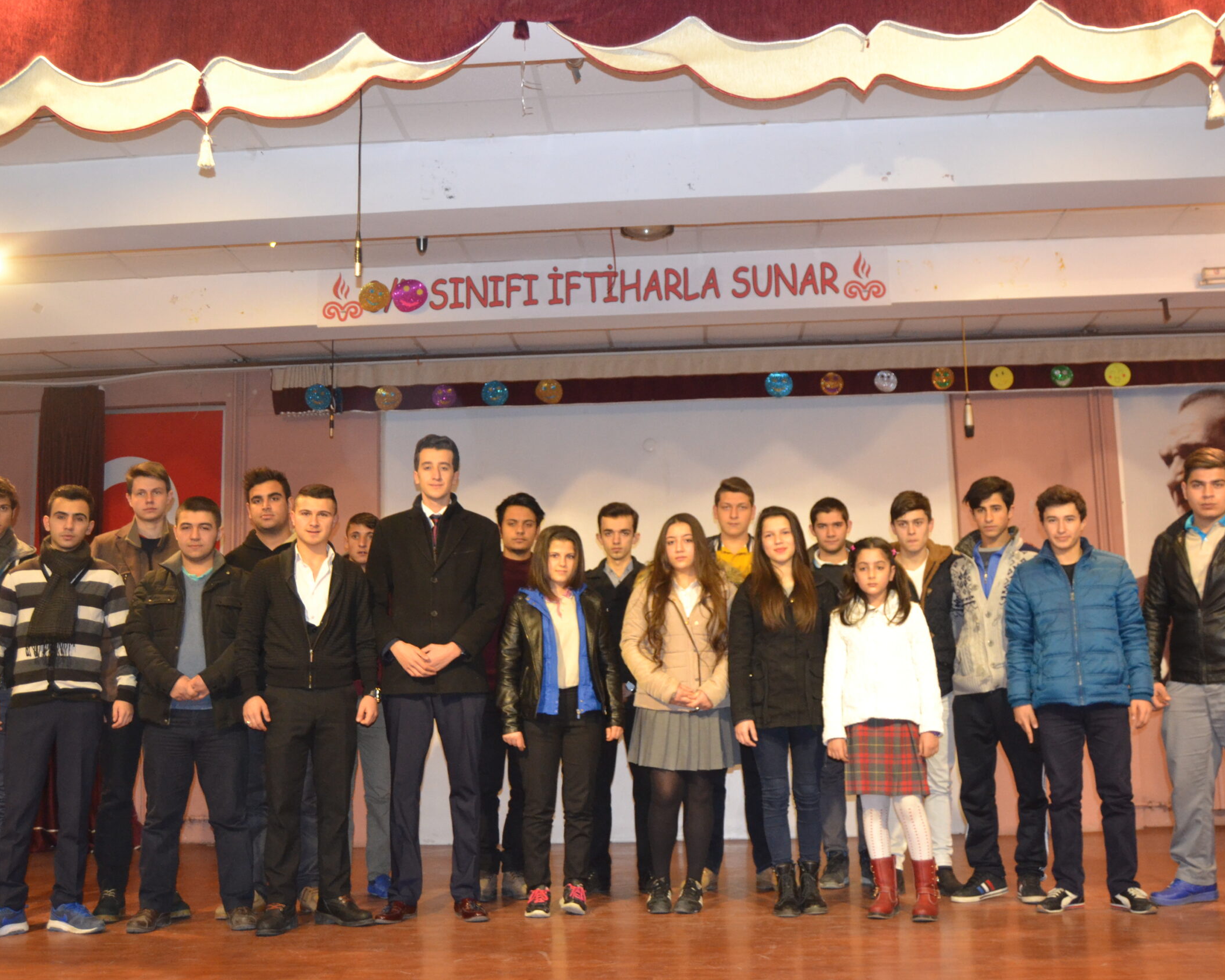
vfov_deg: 37.7
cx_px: 597
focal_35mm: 40
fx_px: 1435
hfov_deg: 46.2
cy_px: 486
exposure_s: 1/60
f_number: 3.8
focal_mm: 23
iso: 1600
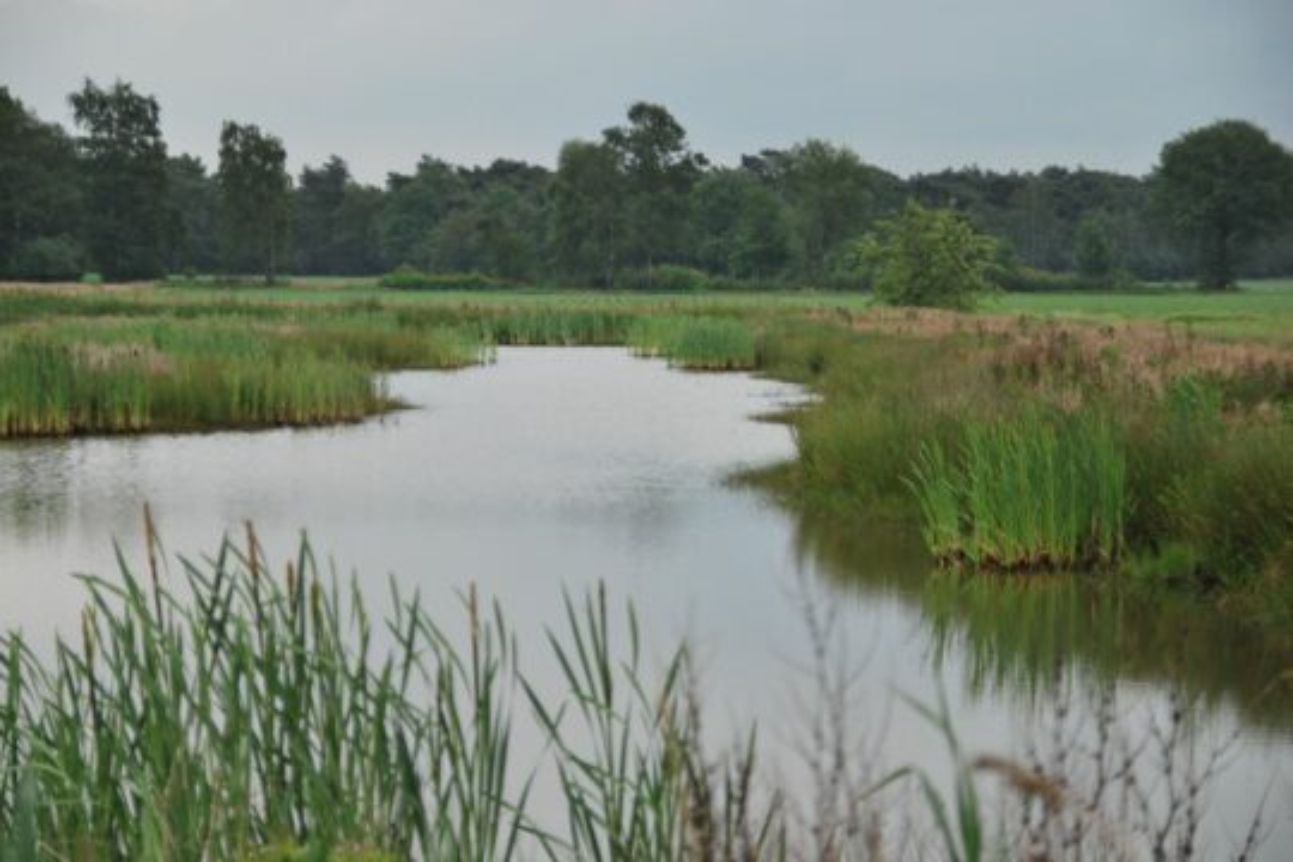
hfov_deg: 17.1
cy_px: 431
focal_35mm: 120
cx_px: 646
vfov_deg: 11.4
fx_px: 4310
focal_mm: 80
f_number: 5.6
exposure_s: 1/500
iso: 200
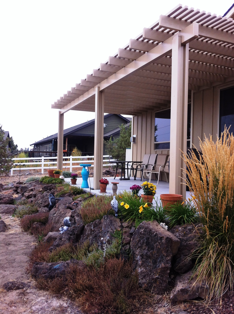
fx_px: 316
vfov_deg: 52.7
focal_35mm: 35
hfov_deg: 40.6
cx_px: 117
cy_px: 157
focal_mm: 3.85
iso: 80
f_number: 2.8
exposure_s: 1/129
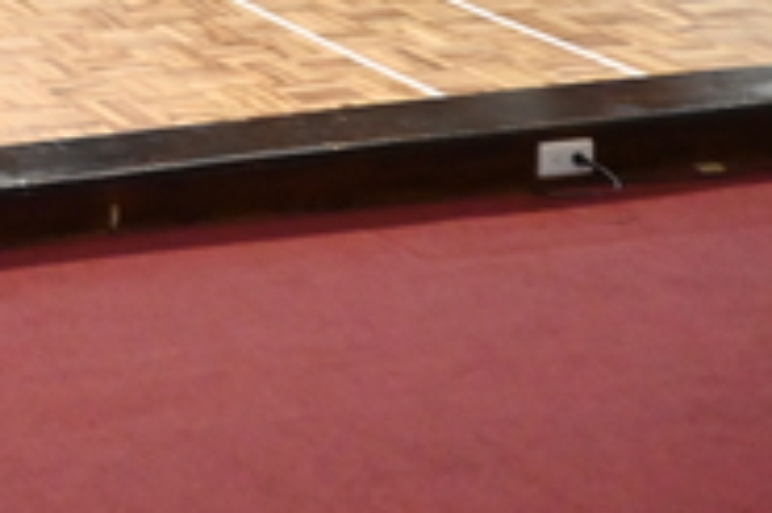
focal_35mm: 91
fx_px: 1950
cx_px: -680
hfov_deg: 17.4
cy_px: -369
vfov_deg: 13.6
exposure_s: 1/160
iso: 3200
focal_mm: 16
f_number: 4.5
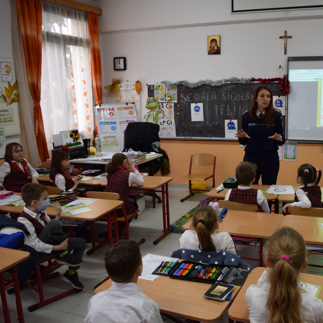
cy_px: 164
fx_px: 369
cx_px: 228
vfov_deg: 47.2
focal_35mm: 35
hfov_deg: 46.1
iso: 400
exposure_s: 1/60
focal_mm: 18
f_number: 4
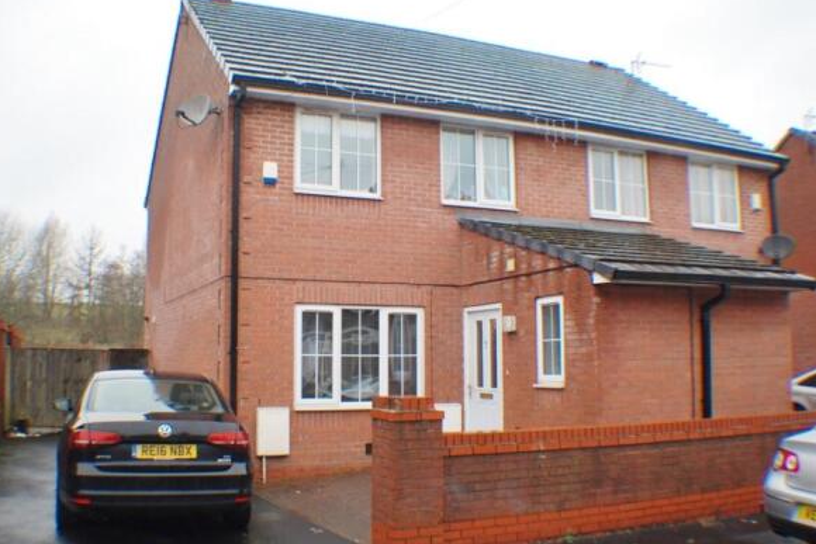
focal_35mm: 44
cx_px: 357
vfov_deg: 30.5
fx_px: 998
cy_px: 290
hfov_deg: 44.4
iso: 360
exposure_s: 1/125
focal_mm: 26
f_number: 4.2
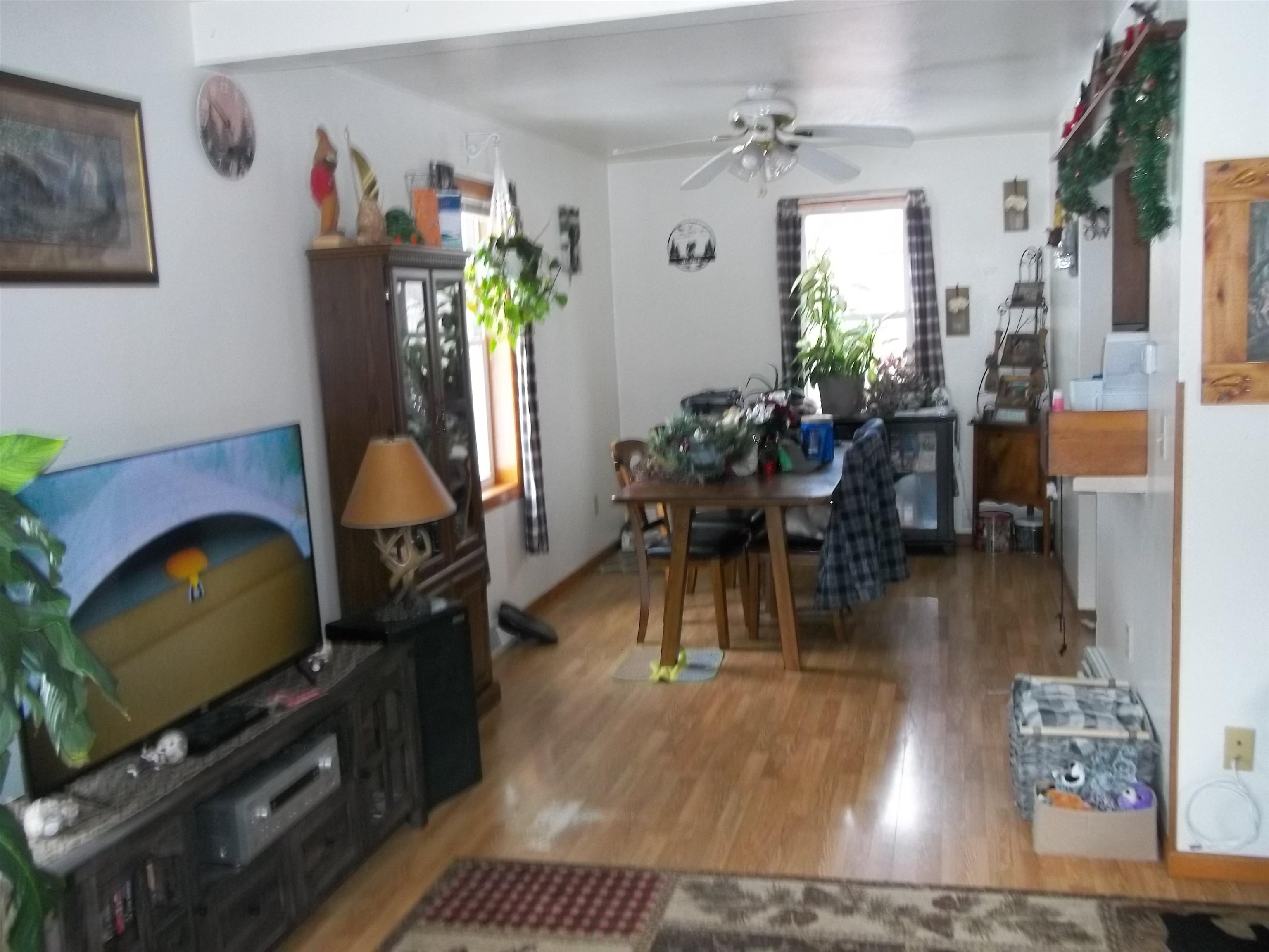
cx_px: 634
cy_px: 476
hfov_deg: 56.8
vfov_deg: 44.2
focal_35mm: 32
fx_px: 1173
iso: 250
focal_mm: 5.7
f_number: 2.9
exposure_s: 1/30
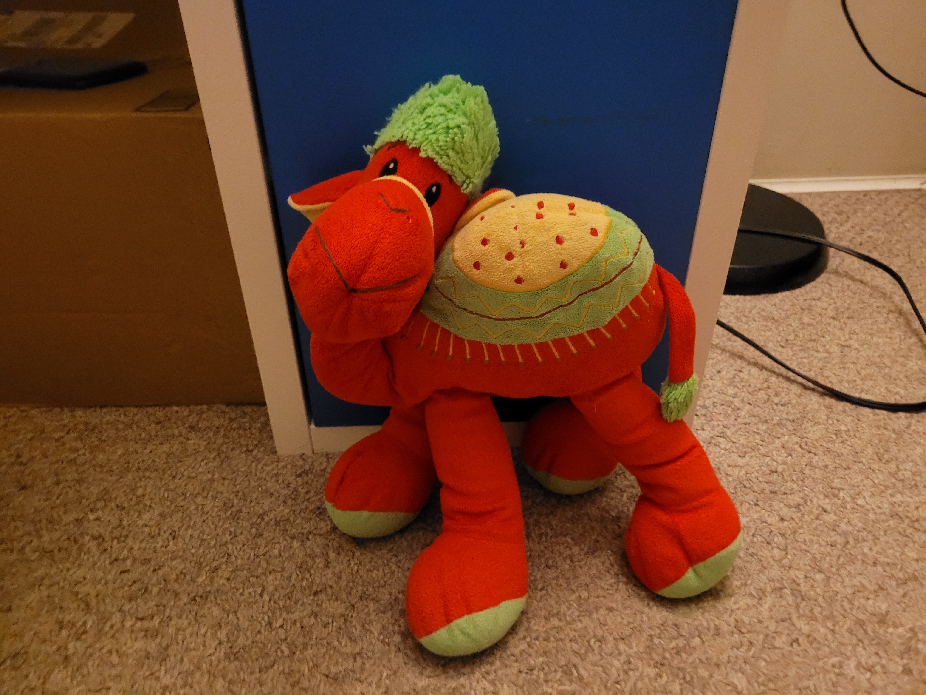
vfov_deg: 53.1
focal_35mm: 26
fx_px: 696
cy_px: 348
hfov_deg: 67.3
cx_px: 463
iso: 1250
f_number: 1.8
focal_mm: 5.4
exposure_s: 1/24
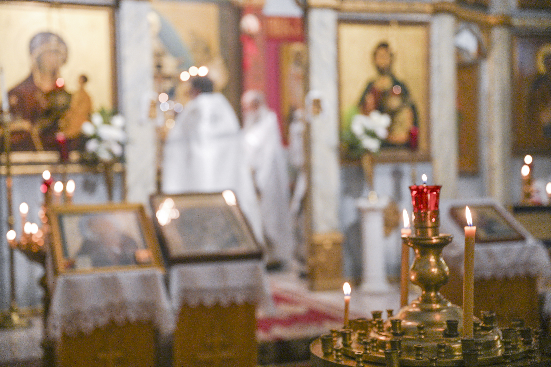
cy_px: 184
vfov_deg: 24.6
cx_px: 276
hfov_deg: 36.2
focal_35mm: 55
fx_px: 842
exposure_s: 1/320
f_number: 2.8
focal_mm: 55
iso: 2500
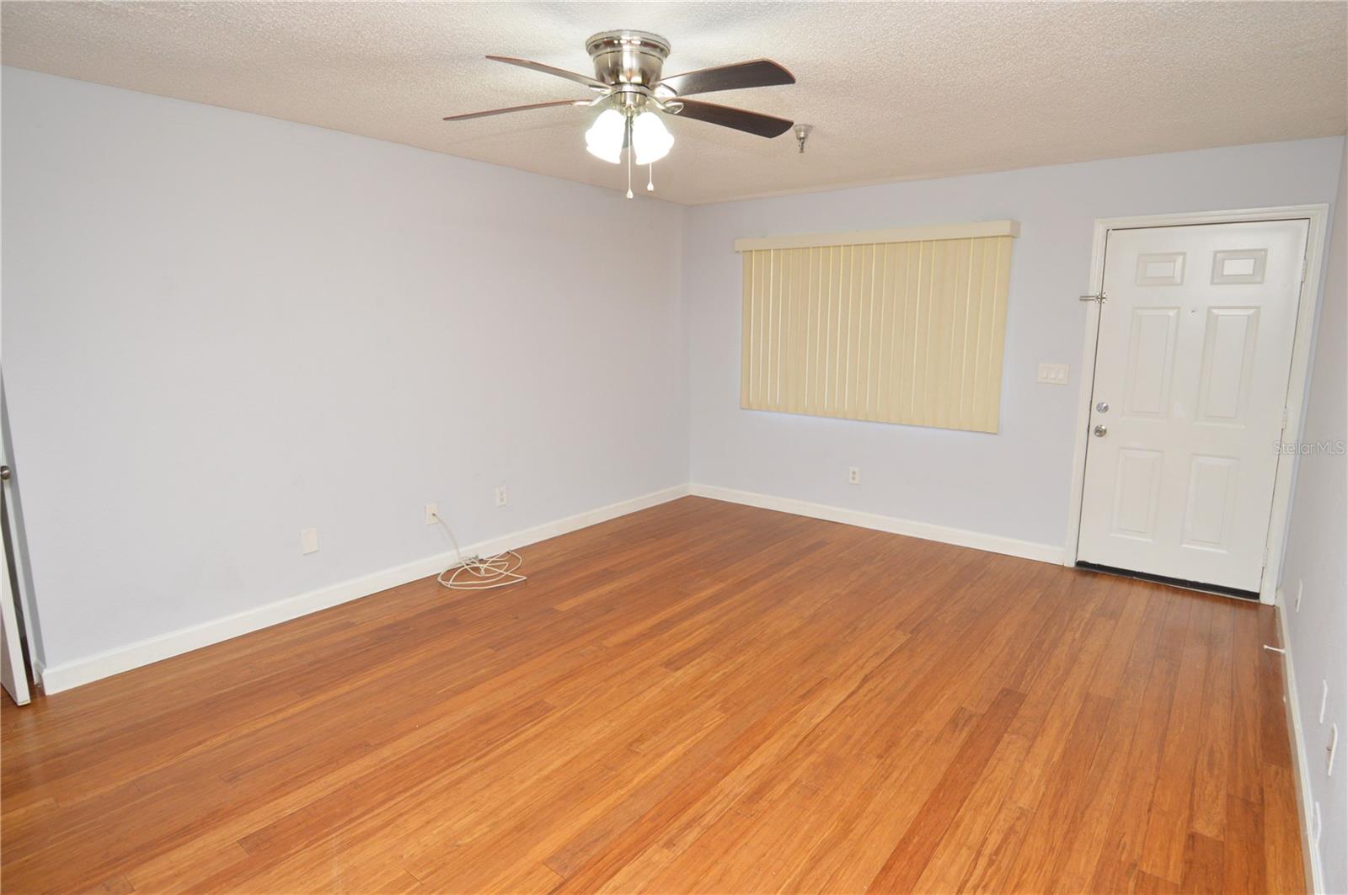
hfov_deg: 90.1
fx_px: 673
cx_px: 674
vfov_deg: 67.3
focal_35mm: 18
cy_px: 448
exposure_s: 1/60
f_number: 4
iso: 500
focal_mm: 12
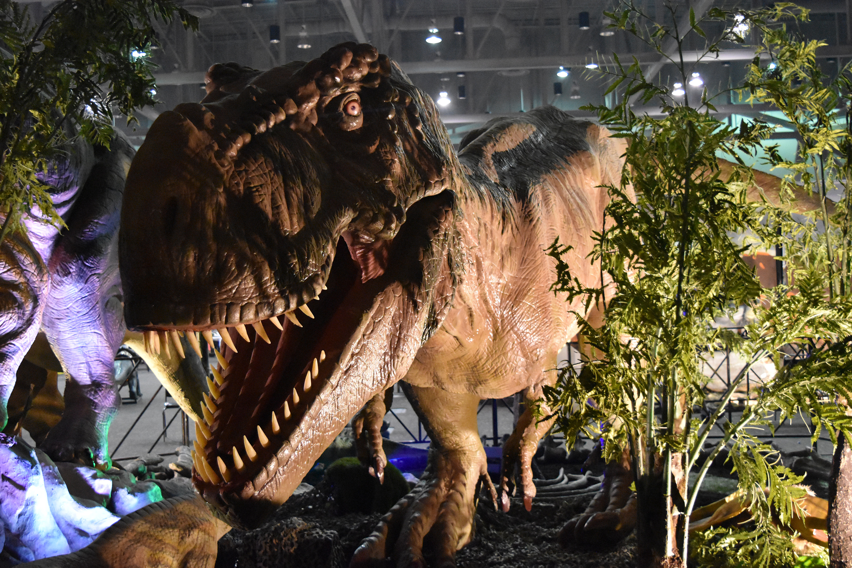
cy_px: 284
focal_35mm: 44
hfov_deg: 45.0
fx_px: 1029
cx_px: 426
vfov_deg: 30.8
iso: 6400
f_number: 4.2
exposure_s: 1/60
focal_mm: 29
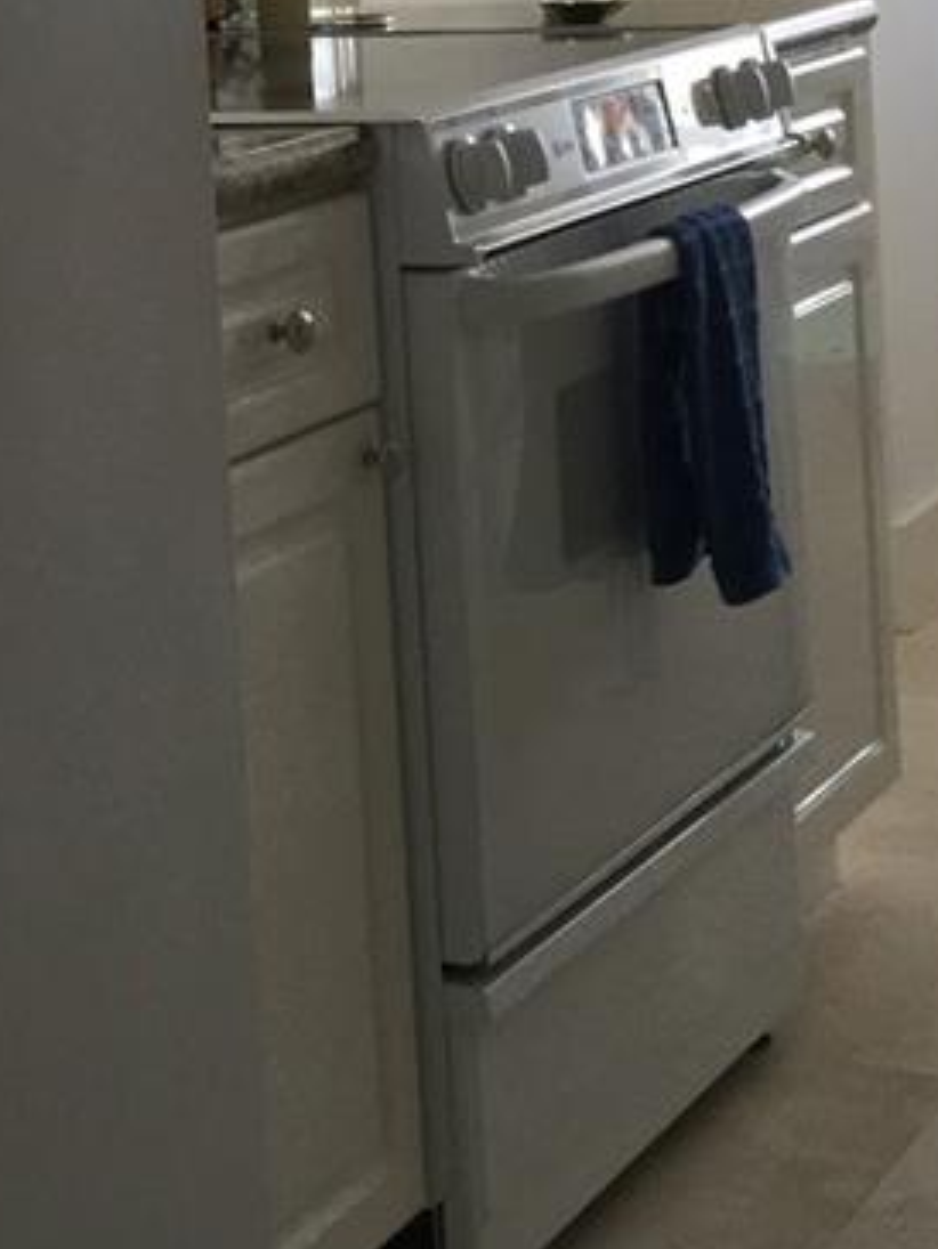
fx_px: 3683
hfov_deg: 14.5
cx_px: 284
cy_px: -58
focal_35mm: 102
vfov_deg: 18.6
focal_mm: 3.3
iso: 25
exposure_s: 1/30
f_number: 2.4
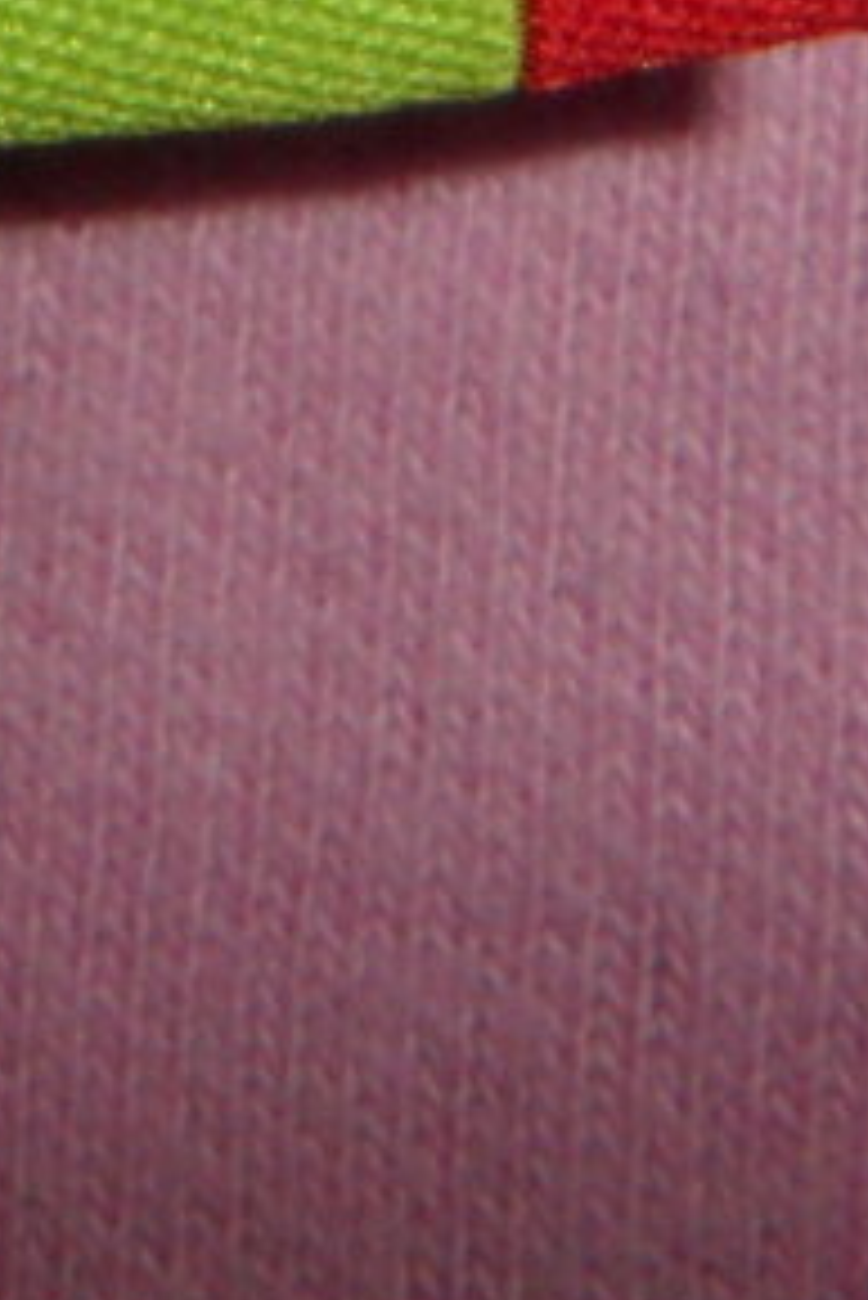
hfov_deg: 11.5
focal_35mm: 115
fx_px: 4154
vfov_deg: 15.8
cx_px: -380
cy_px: -850
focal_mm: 4.1
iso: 100
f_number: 8.2
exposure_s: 1/10
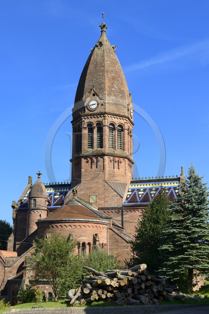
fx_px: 419
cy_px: 157
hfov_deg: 28.0
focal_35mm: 48
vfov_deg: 41.1
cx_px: 104
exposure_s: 1/200
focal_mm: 48
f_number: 10
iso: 200
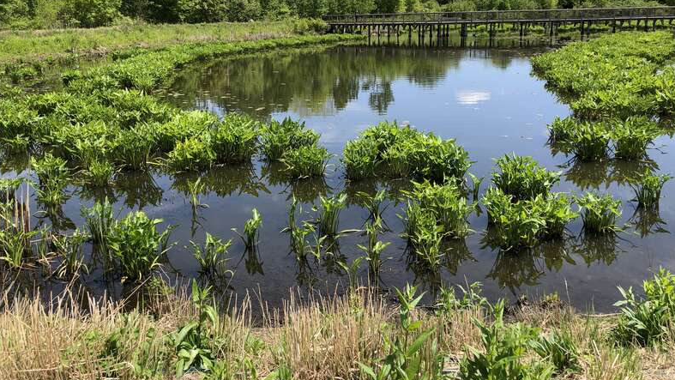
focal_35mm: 31
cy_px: 132
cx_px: 341
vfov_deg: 37.5
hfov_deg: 62.6
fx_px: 555
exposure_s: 1/1043
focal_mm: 3.99
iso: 20
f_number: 1.8
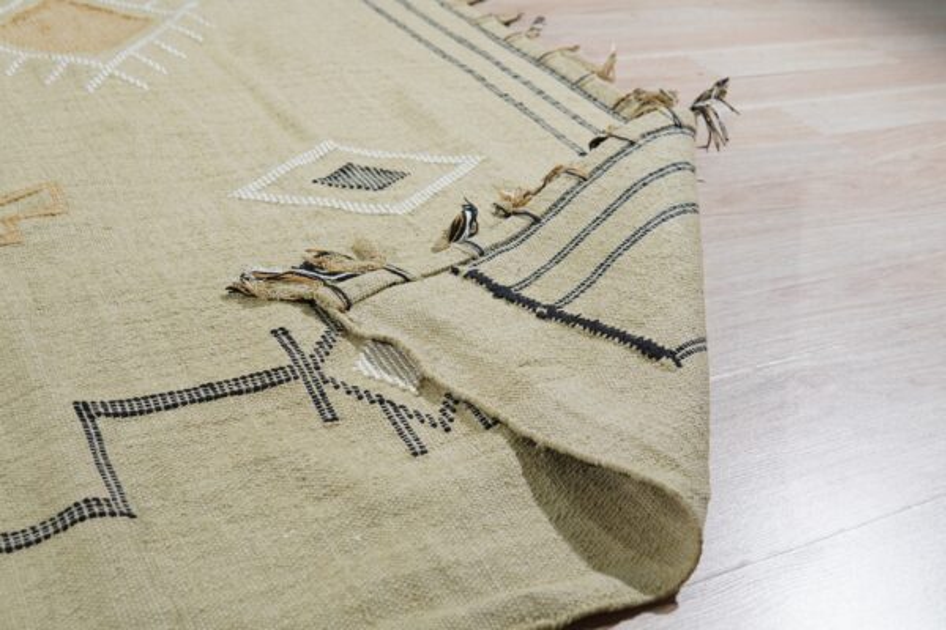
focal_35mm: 45
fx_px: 1182
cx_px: 473
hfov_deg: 43.6
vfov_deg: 29.9
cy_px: 315
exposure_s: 1/160
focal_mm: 30
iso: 500
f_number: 5
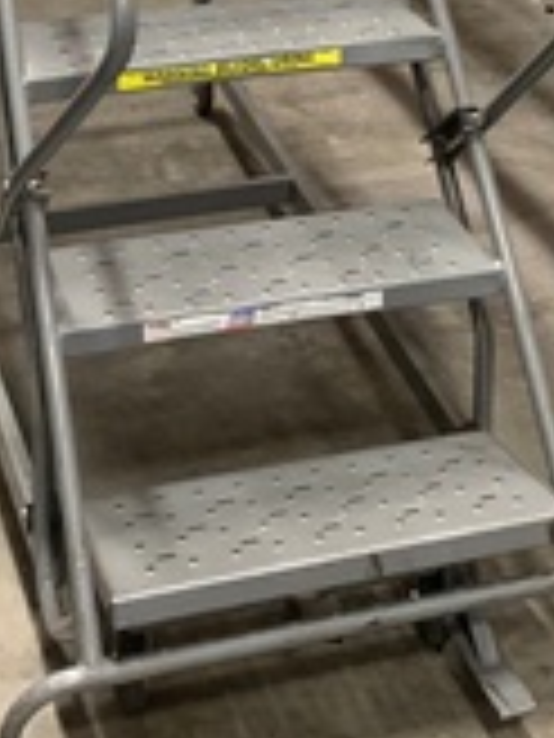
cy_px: -234
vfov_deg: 22.7
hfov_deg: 19.4
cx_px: 216
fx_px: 1622
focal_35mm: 76
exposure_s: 1/40
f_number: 1.8
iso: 400
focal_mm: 4.25
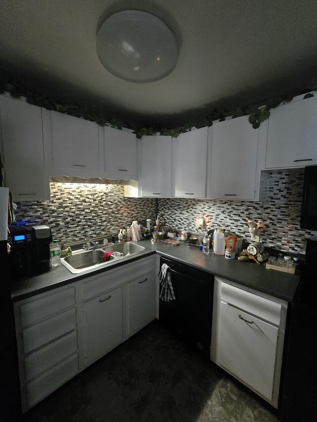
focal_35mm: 13
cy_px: 211
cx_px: 158
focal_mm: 2.2
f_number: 2.2
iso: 1600
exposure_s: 1/60
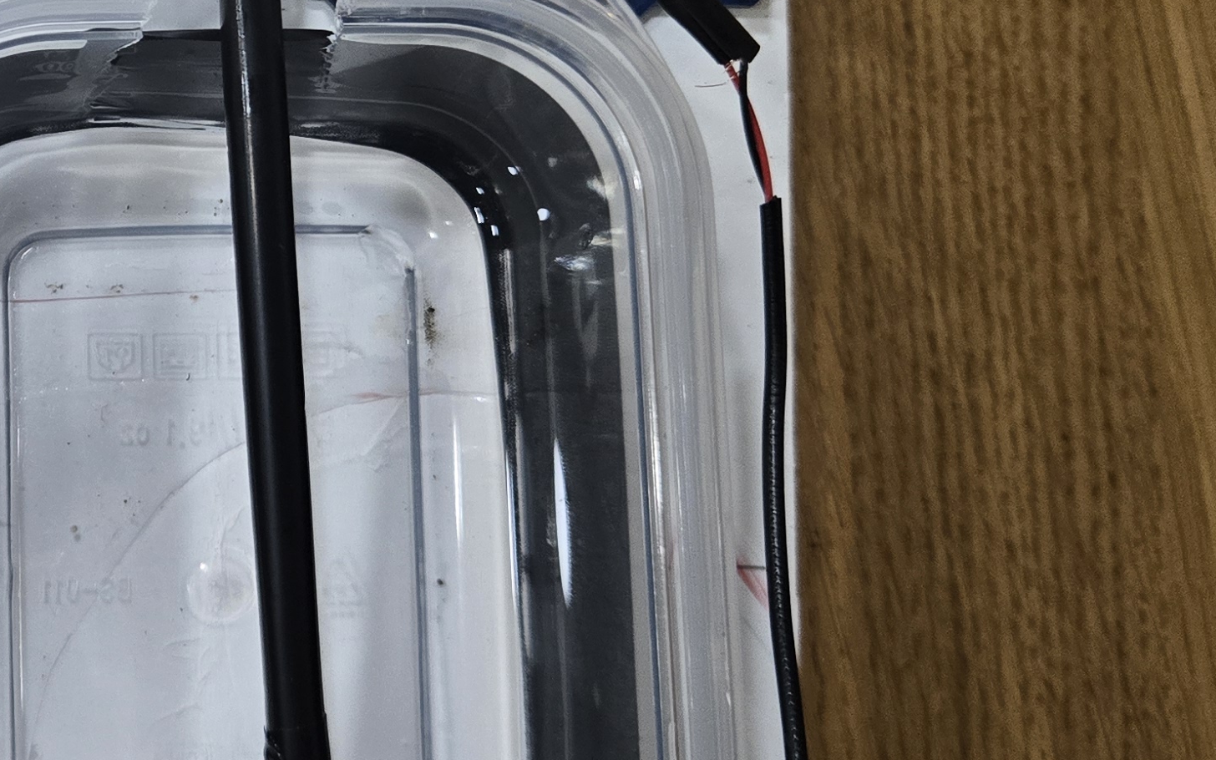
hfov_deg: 28.0
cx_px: -118
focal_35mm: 67
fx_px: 2220
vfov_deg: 19.4
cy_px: 256
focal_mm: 5.4
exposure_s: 1/120
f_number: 1.8
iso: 200
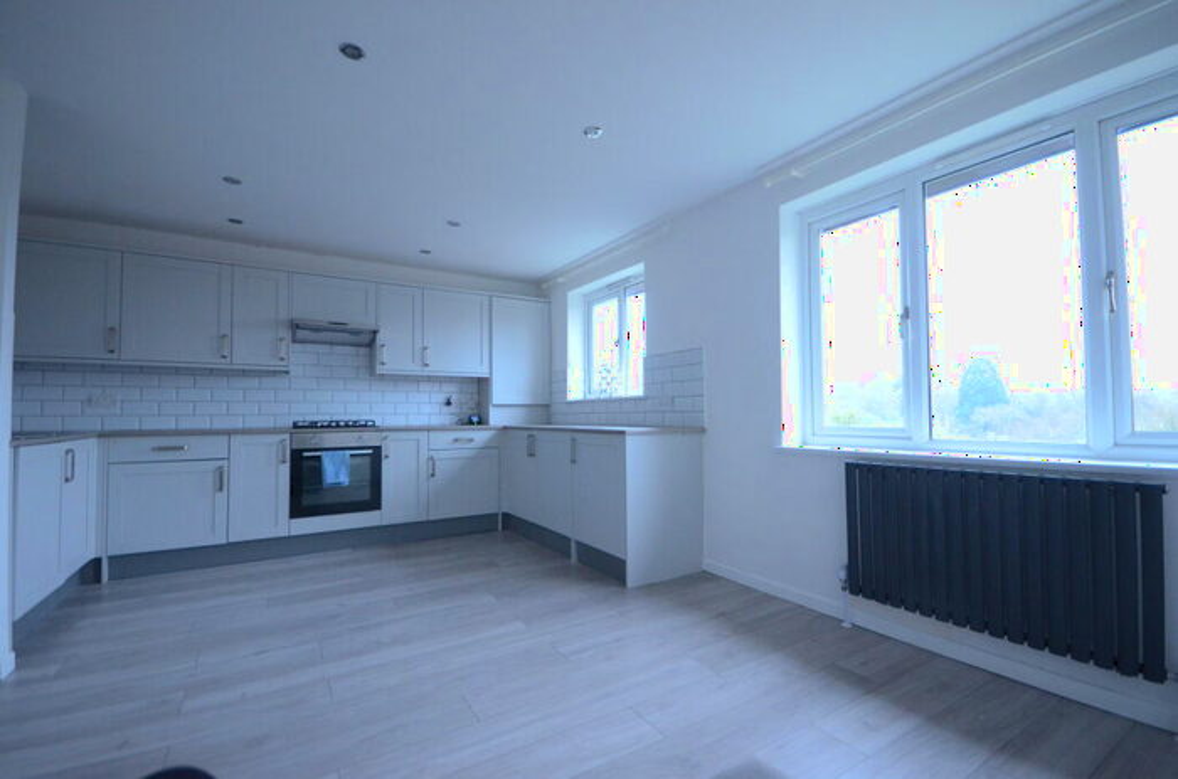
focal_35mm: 15
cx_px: 589
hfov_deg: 100.5
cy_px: 390
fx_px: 490
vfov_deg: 77.0
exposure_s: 1/100
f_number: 4
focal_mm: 10
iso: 3200
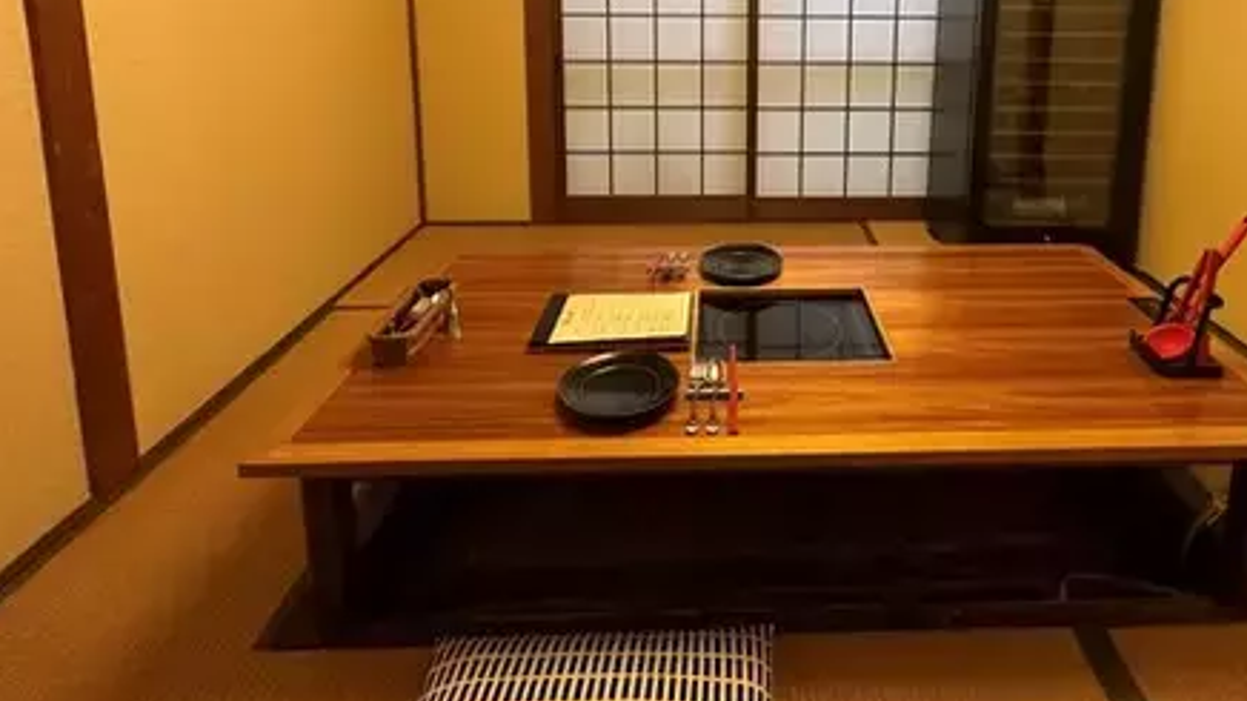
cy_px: 83
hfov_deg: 82.8
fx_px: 694
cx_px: 749
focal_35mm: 21
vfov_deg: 48.5
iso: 320
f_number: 2.2
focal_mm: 2.22
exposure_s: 1/60
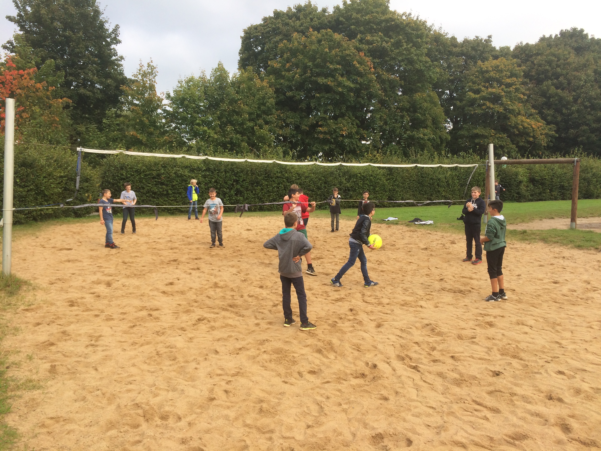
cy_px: 226
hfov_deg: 61.7
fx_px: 503
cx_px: 300
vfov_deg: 48.2
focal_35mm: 29
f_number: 2.2
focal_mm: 4.15
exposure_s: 1/483
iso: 32
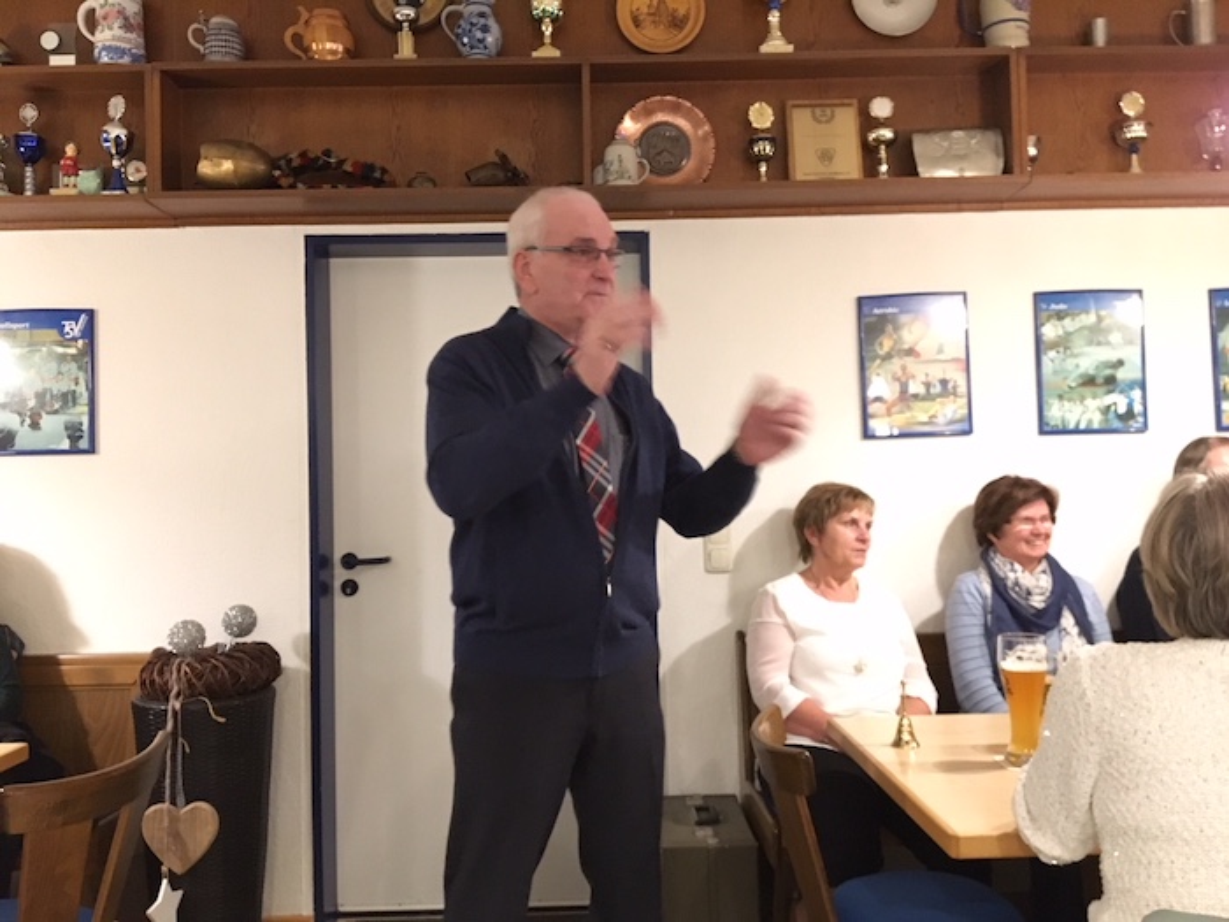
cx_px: 614
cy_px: 461
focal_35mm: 29
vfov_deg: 48.2
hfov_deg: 61.7
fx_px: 1030
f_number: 2.2
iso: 500
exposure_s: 1/17
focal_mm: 4.15
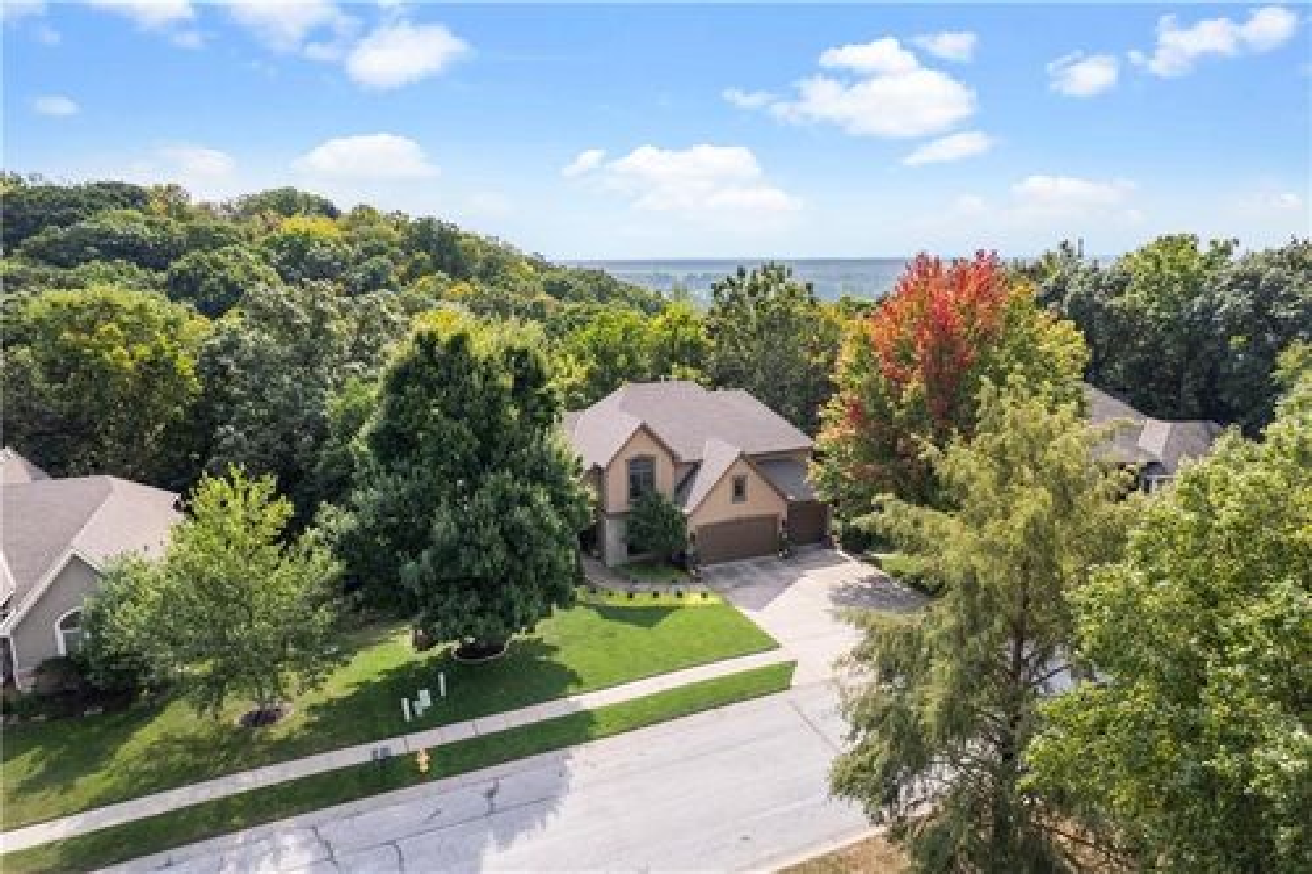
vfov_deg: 57.2
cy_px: 437
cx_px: 656
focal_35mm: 22
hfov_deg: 78.6
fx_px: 801
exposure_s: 1/4000
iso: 200
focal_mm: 8.38
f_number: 2.8
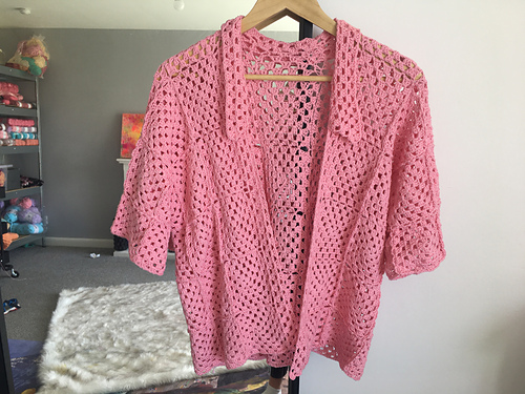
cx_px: 262
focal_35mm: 29
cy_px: 197
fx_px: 440
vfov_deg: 48.2
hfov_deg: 61.7
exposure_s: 1/50
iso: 25
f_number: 2.2
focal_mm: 4.15
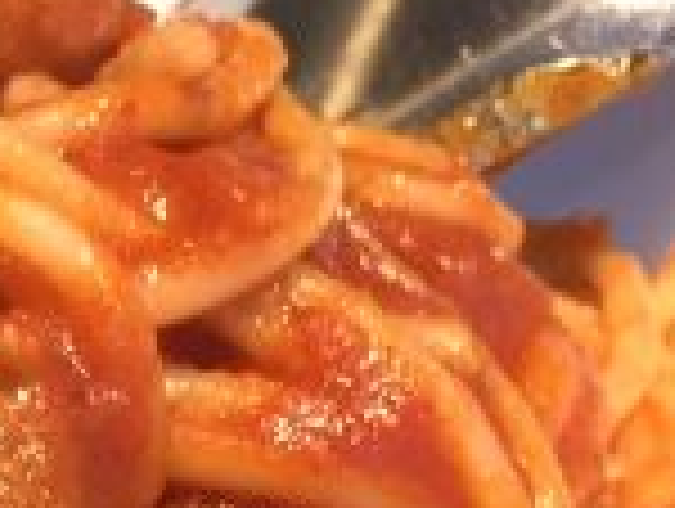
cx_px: -202
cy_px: 735
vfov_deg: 10.7
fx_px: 2637
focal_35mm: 135
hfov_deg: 14.0
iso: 80
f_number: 2.2
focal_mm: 4.15
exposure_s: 1/33
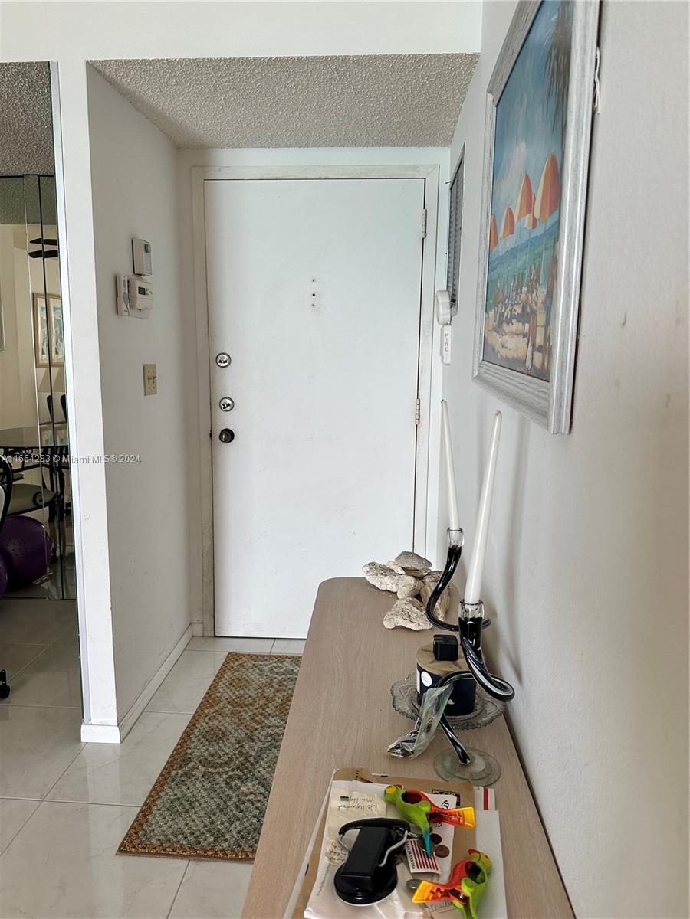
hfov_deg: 56.8
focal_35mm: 24
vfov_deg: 71.6
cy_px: 460
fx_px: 638
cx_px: 345
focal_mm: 6.86
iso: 125
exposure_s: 1/120
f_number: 1.78
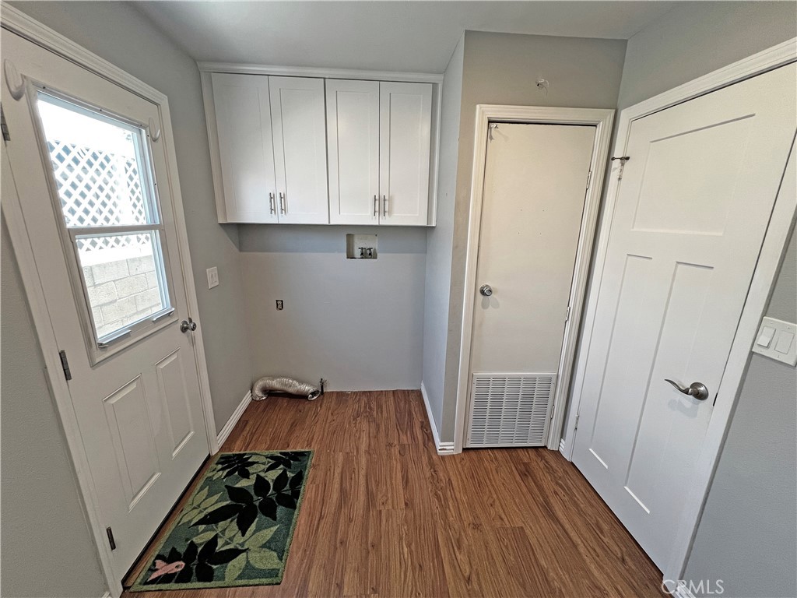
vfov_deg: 89.9
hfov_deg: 106.2
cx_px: 398
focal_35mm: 13
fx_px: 299
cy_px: 299
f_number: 1.8
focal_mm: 1.57
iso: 200
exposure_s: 1/120
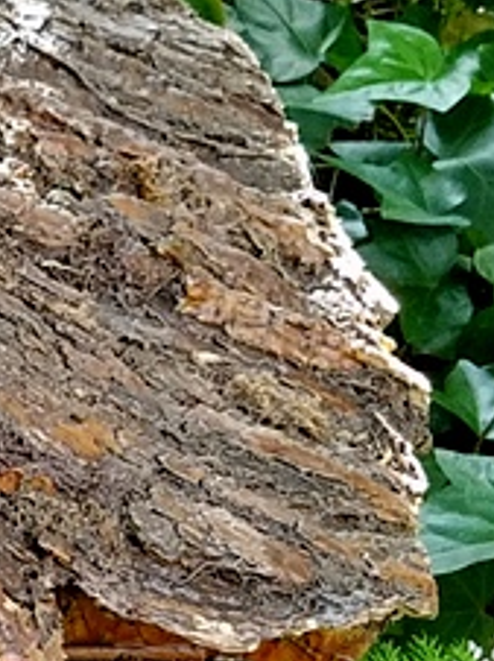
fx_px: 2250
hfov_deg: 11.2
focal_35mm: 118
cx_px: -544
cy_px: 559
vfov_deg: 16.5
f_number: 1.7
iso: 125
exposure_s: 1/60
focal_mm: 4.2
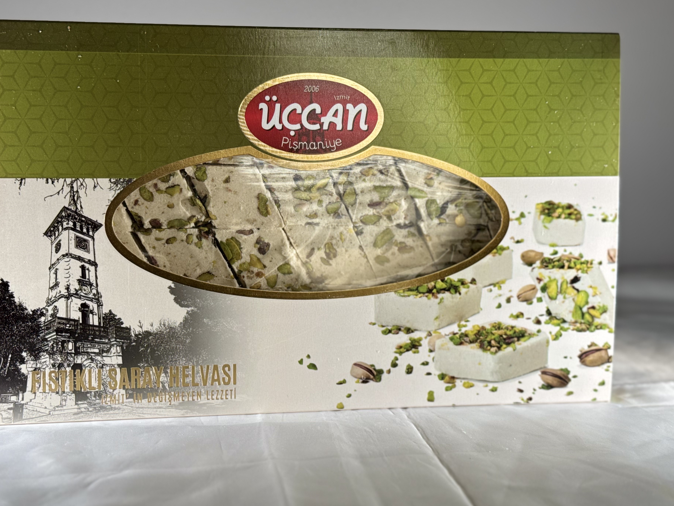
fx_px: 1032
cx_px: 316
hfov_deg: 36.2
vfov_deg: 27.5
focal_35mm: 53
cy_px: 233
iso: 64
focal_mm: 6.76
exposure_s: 1/854
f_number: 1.78
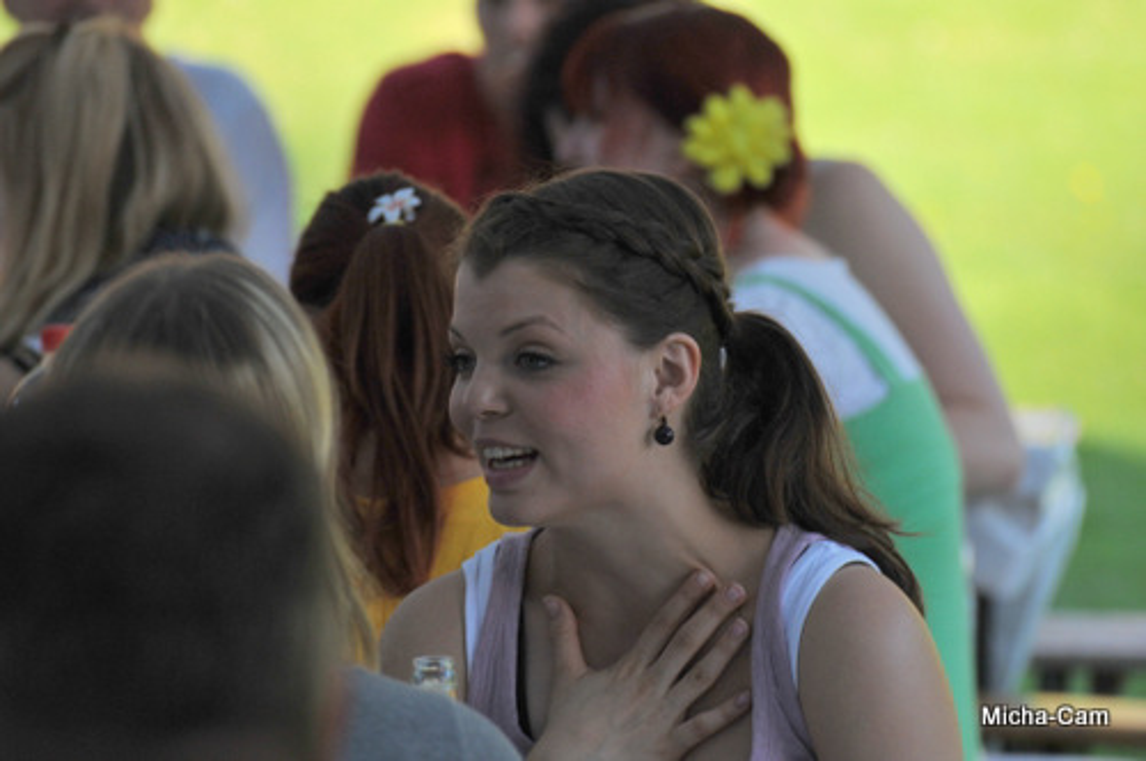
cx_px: 573
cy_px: 380
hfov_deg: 7.4
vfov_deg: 4.9
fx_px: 8822
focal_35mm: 278
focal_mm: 185
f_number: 5
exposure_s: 1/800
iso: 500
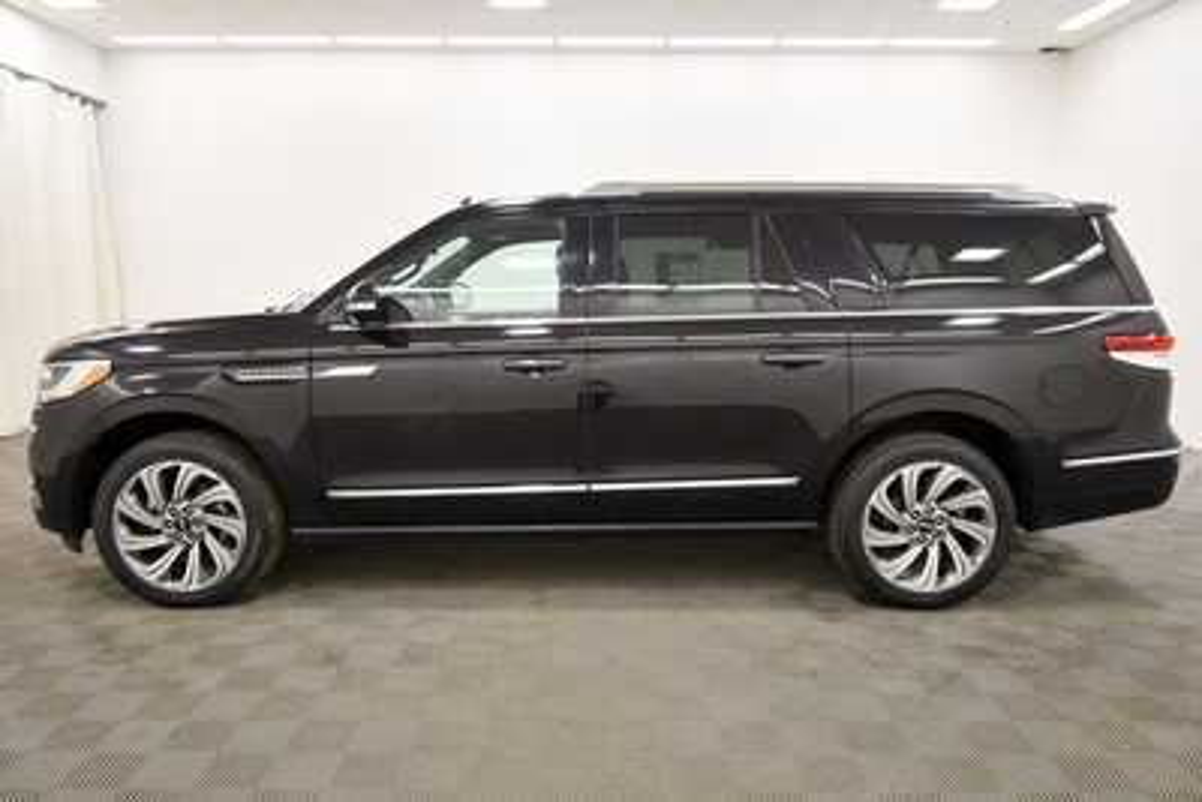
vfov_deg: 51.3
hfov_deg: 71.5
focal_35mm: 25
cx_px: 601
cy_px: 401
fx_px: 835
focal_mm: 17
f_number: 5.3
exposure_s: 1/125
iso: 1000
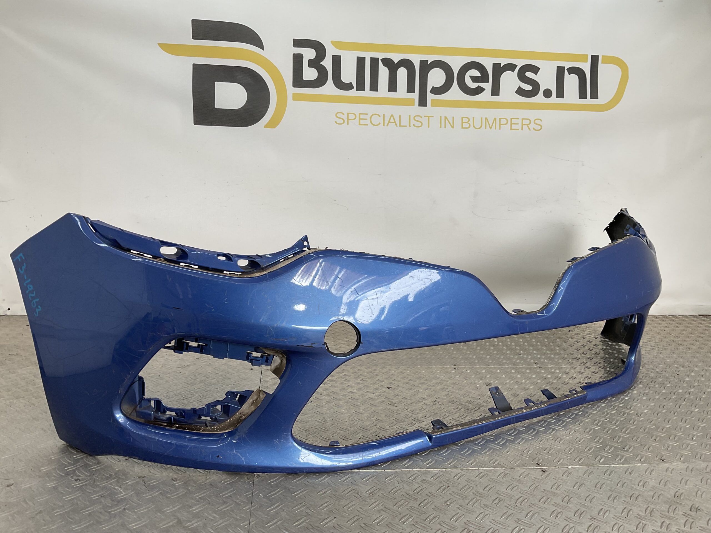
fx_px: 596
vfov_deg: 48.2
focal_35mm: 29
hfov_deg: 61.7
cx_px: 356
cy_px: 266
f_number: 1.8
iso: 16
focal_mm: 3
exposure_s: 1/284
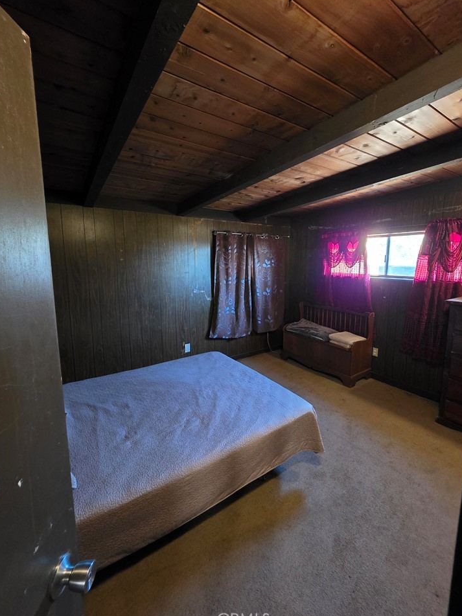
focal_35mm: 14
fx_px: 249
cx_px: 241
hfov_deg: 85.6
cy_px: 297
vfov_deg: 102.0
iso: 800
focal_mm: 2.2
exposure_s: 1/30
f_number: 1.9
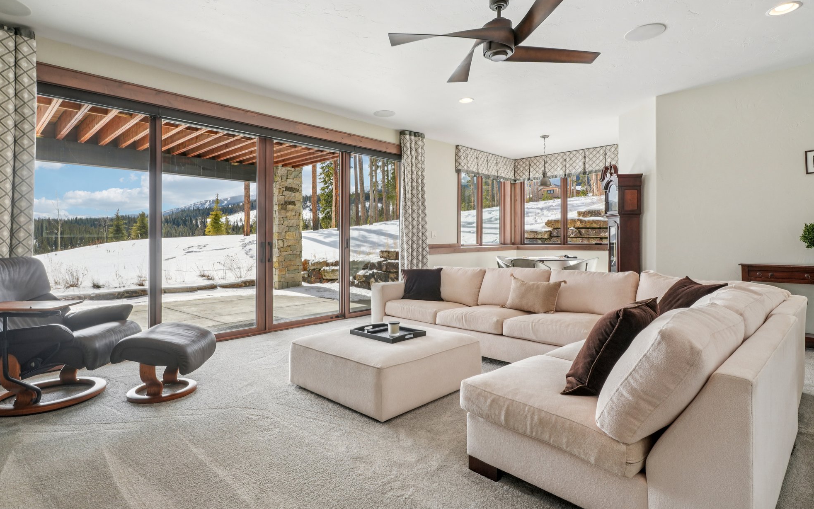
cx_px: 390
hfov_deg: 92.5
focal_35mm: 18
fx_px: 389
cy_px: 247
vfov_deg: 66.4
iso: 100
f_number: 8
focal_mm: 11
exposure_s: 1/125
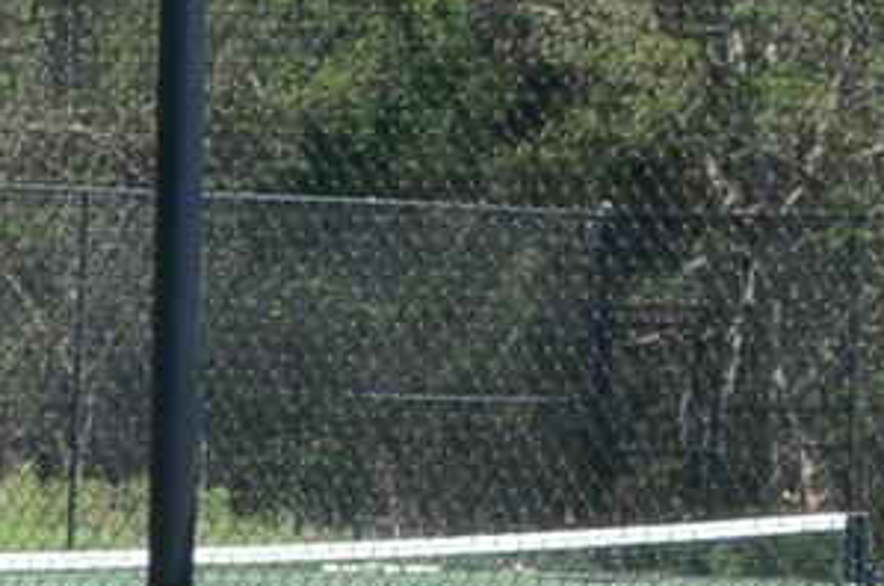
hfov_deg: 7.1
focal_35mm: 288
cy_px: -15
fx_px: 7057
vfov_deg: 4.7
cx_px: 1203
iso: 800
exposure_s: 1/125
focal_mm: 28
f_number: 25
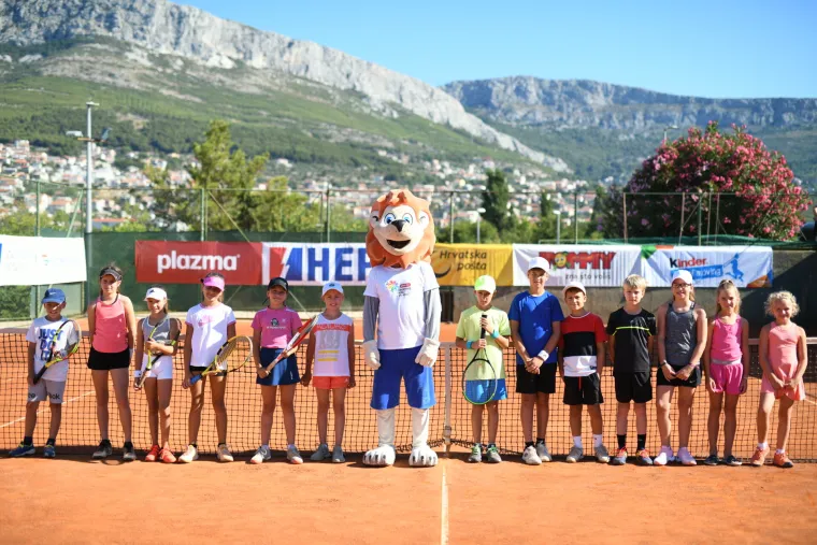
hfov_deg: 39.6
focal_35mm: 50
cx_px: 408
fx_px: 1135
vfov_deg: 27.0
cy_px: 272
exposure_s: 1/2500
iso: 125
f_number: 2
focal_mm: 50
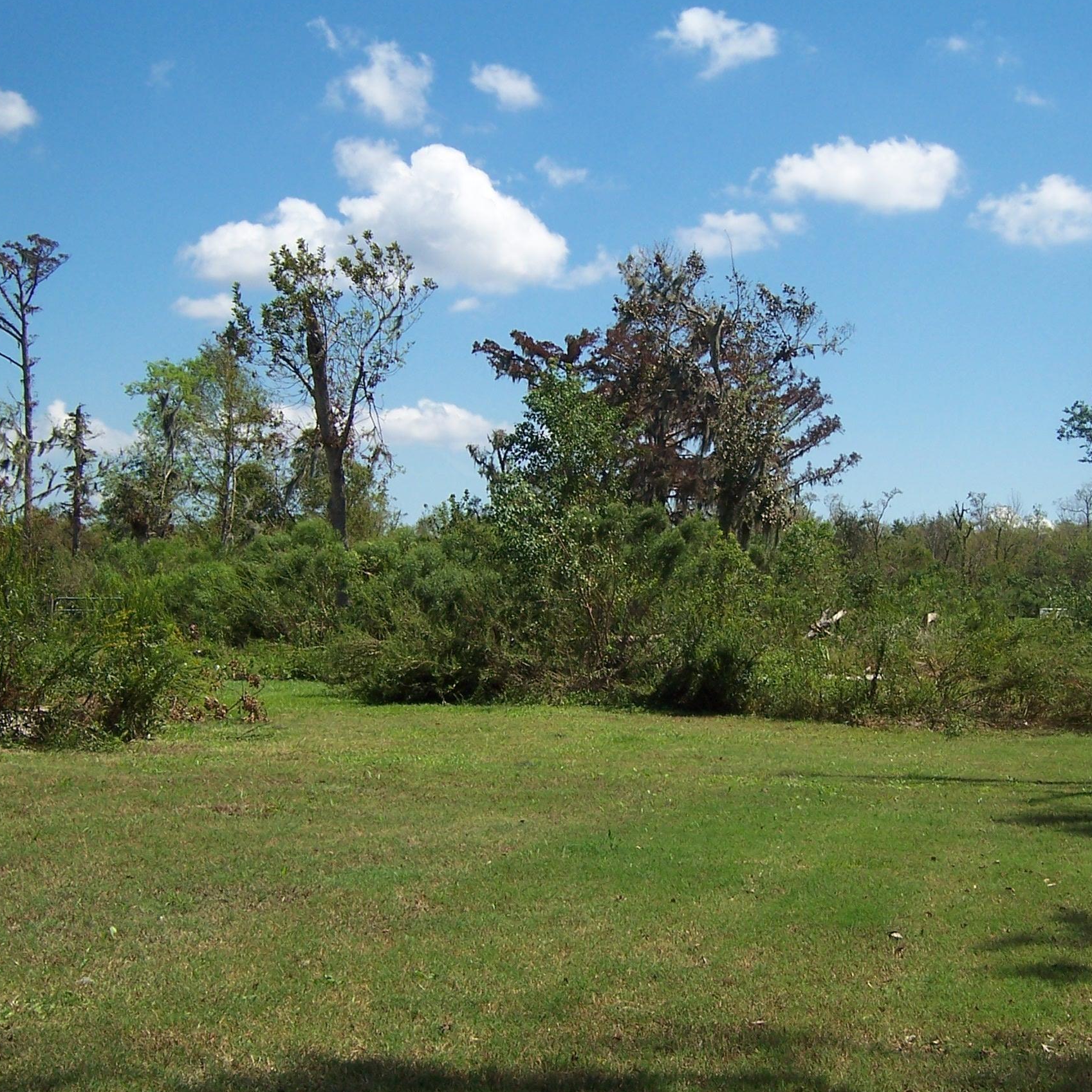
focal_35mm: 48
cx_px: 672
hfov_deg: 35.2
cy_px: 539
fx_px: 1713
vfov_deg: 35.4
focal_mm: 6.7
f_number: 4
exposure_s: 1/1000
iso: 80
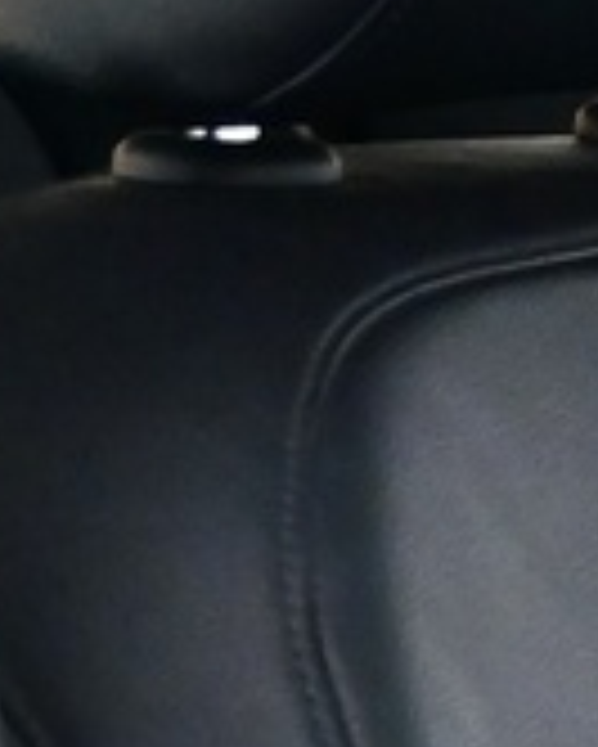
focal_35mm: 267
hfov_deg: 4.9
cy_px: 1449
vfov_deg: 7.0
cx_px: 2855
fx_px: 5908
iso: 1800
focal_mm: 19.5
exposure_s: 1/25
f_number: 3.8
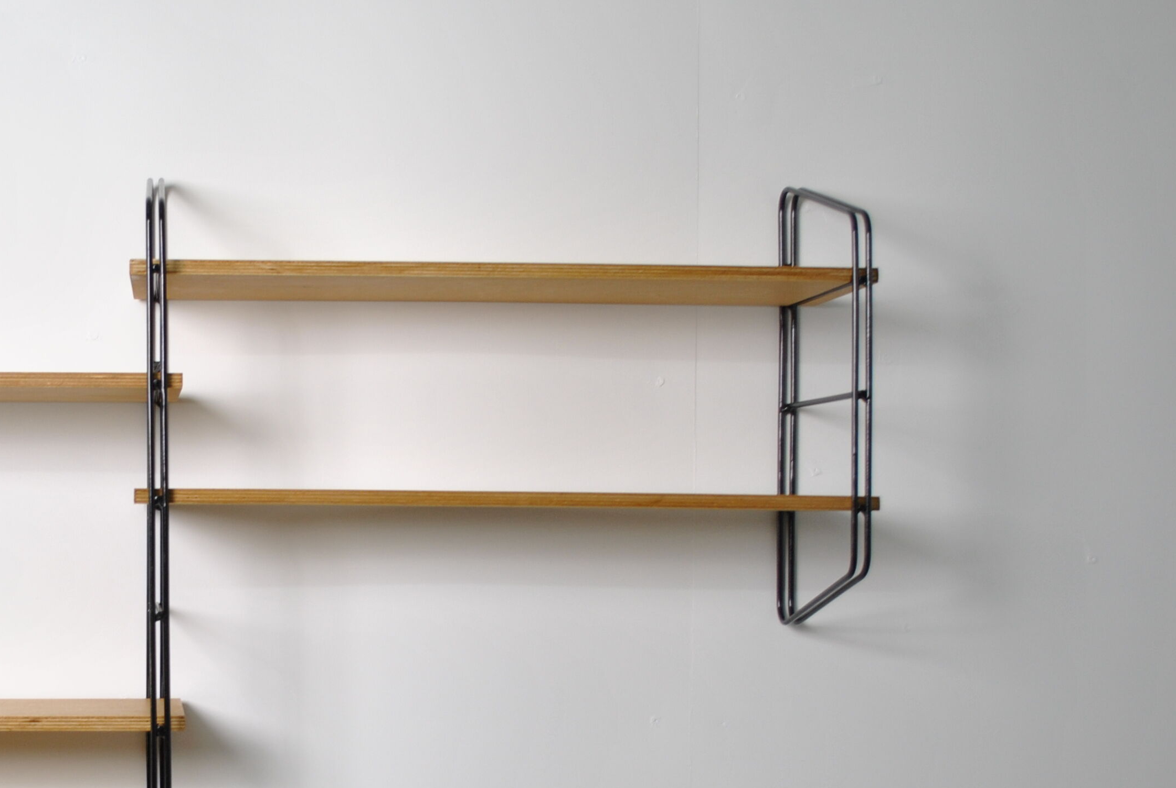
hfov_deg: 32.0
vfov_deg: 22.4
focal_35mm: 60
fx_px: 1962
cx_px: 156
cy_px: 605
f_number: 4
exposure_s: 1/40
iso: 200
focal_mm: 22
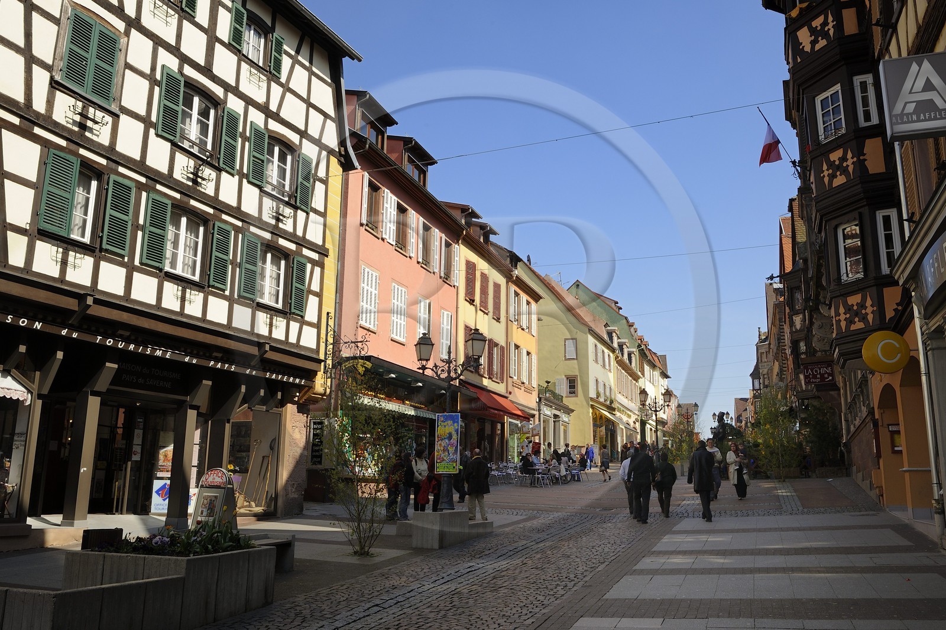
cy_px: 315
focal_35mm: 28
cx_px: 473
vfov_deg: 46.4
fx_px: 736
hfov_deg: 65.5
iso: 200
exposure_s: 1/200
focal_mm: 28
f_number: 11
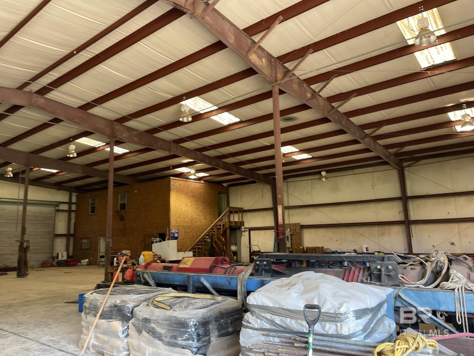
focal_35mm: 26
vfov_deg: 53.1
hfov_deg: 67.3
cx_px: 237
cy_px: 178
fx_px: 356
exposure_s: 1/60
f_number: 1.6
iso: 80
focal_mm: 5.1
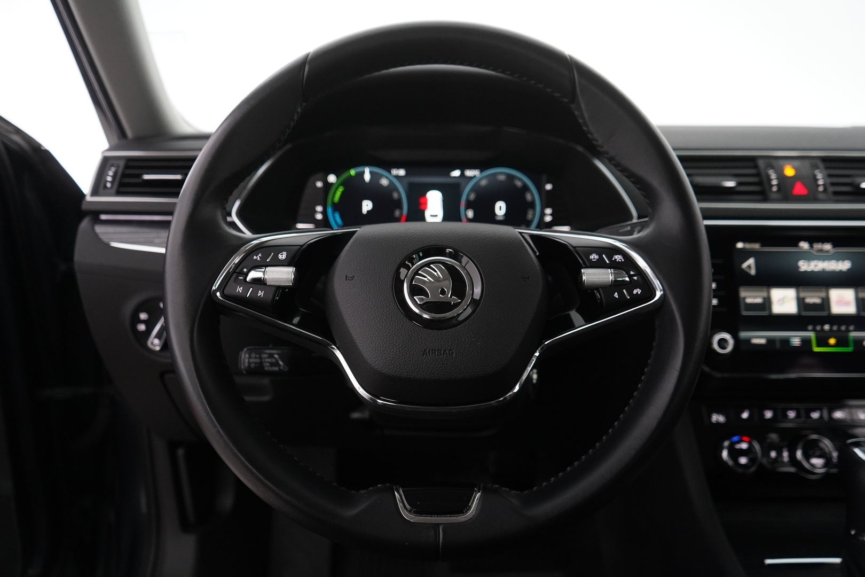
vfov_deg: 46.4
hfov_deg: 65.5
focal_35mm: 28
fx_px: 673
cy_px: 288
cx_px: 432
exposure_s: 1/60
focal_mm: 28
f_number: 4
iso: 4000
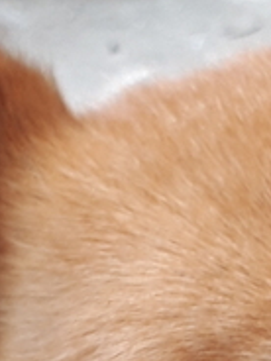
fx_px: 1837
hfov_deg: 8.2
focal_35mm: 176
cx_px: 432
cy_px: 598
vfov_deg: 10.7
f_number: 1.9
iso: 50
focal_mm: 3.6
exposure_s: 1/33
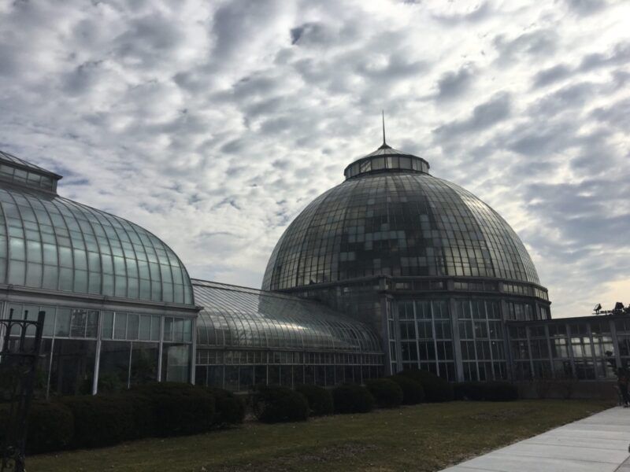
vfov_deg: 48.2
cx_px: 315
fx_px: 528
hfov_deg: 61.7
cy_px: 236
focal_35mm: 29
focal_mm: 4.15
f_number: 2.2
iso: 25
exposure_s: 1/4049
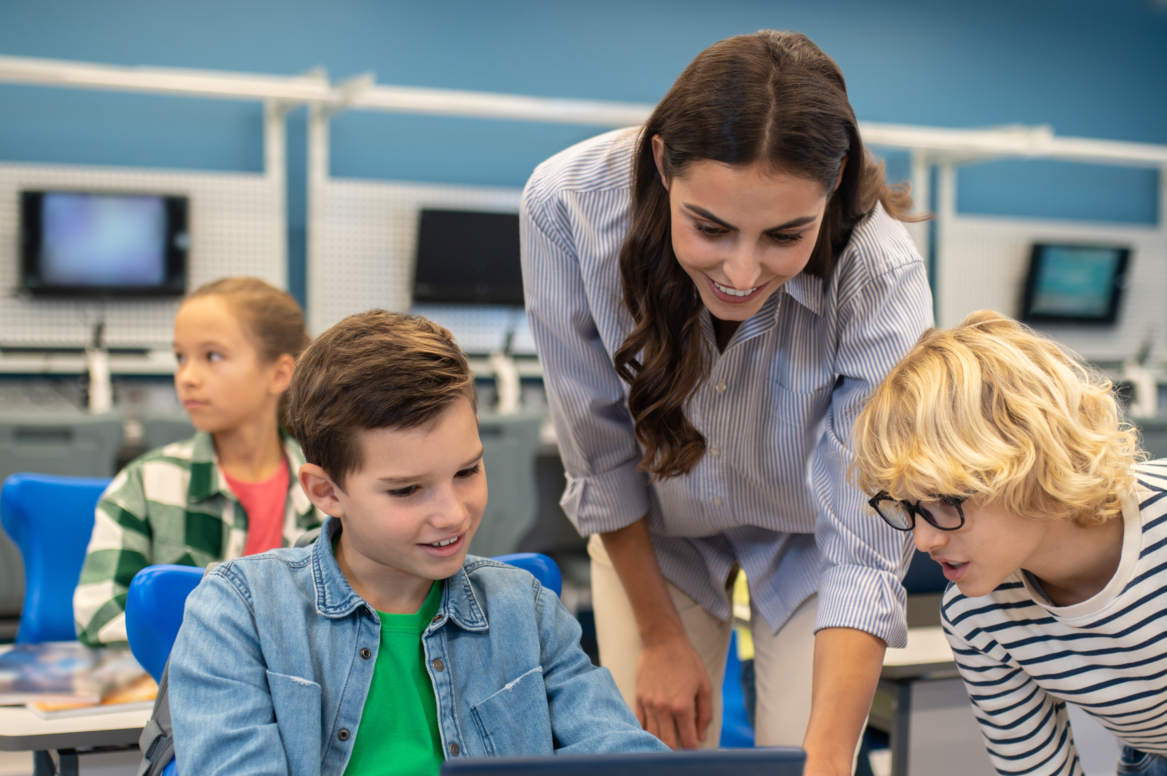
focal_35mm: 54
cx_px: 648
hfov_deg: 36.9
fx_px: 1749
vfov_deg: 24.9
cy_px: 534
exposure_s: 1/200
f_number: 2.2
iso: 250
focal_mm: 35
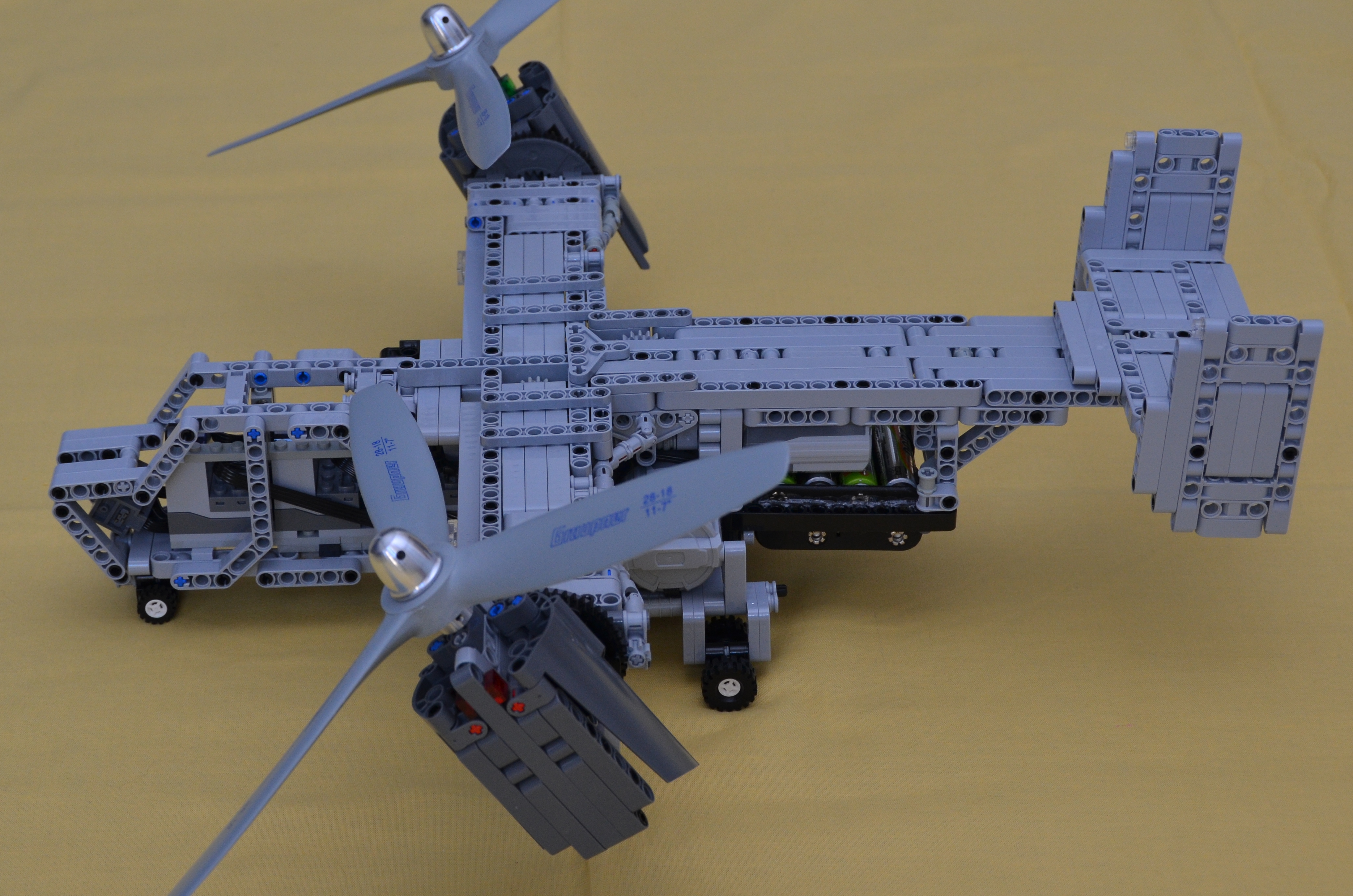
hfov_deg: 24.5
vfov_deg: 16.4
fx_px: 3113
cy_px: 384
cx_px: 601
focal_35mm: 83
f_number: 6.3
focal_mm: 42
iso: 400
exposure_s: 1/60
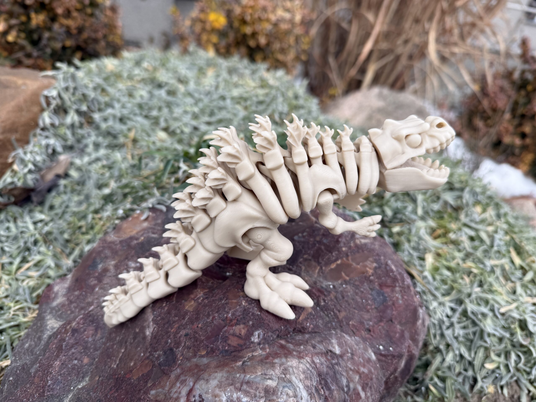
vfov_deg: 56.8
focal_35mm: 24
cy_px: 201
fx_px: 372
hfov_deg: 71.6
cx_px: 268
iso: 80
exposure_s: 1/1018
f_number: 1.78
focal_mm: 6.76
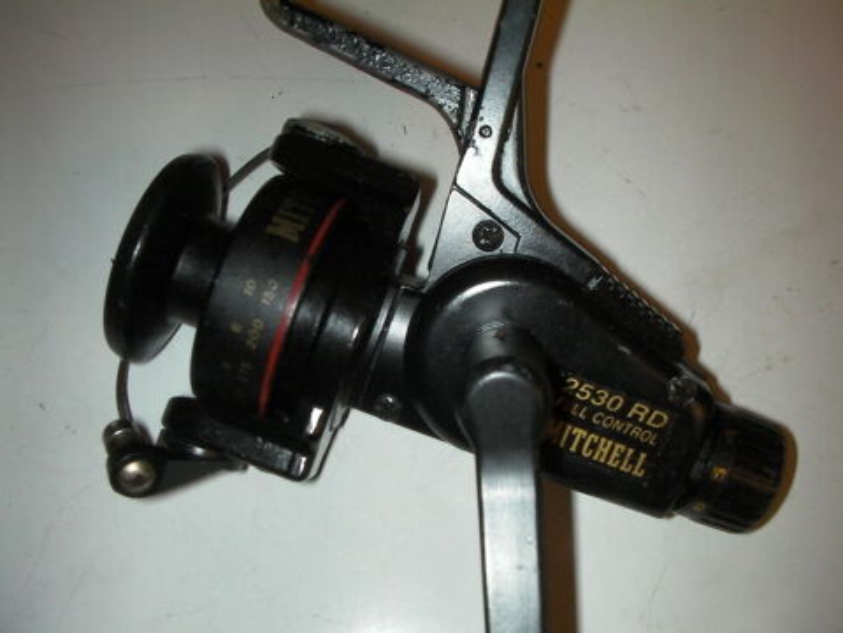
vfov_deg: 37.7
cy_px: 316
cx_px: 422
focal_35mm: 38
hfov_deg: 49.0
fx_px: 925
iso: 200
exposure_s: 1/30
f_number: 5.6
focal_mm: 6.3
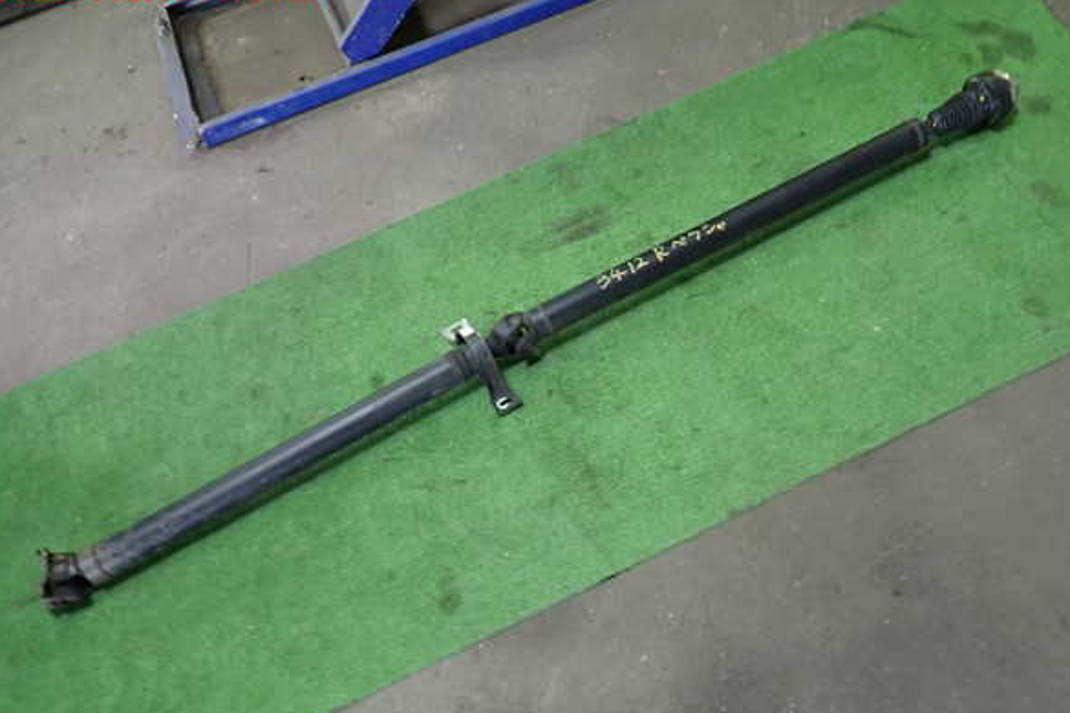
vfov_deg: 41.1
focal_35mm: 32
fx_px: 951
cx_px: 530
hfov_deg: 58.7
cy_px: 377
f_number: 2.3
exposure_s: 1/30
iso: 200
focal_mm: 5.4
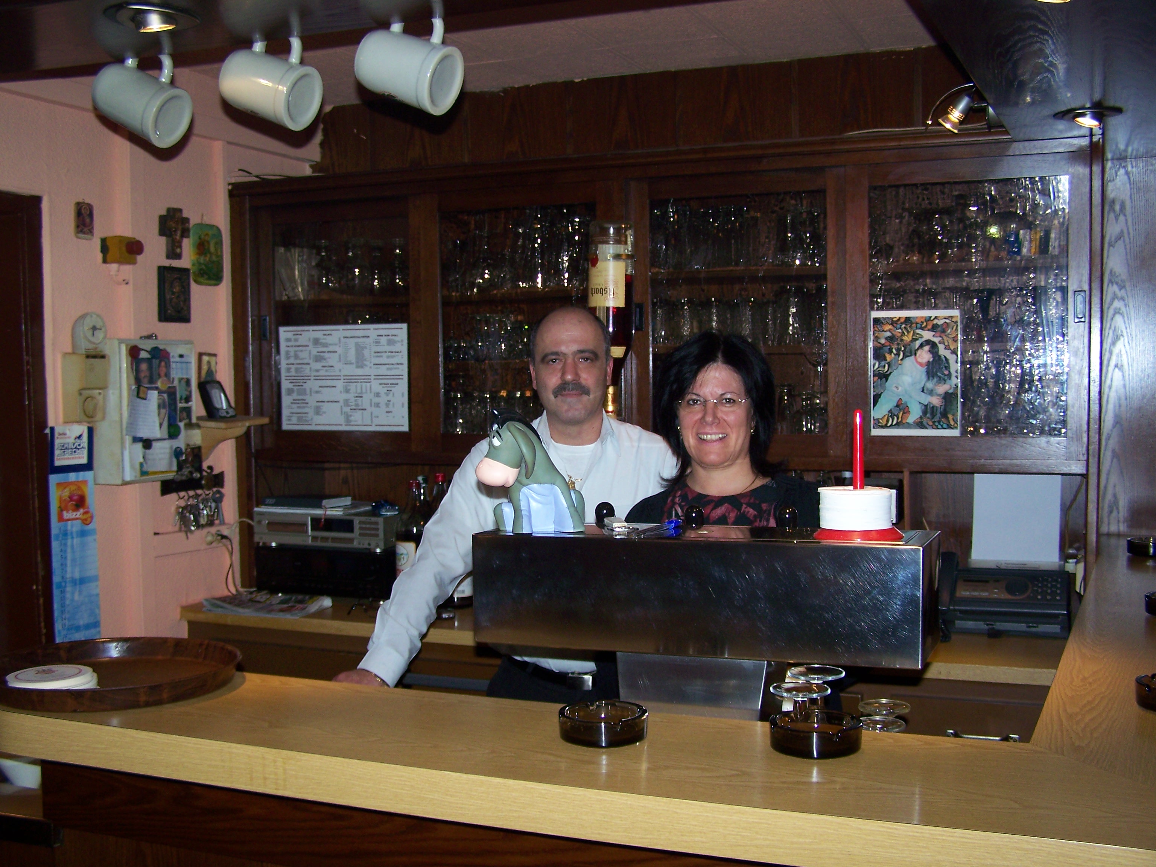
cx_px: 578
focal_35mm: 38
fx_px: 1269
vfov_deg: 37.7
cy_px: 434
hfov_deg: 49.0
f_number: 2.8
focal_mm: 6.3
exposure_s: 1/60
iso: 80
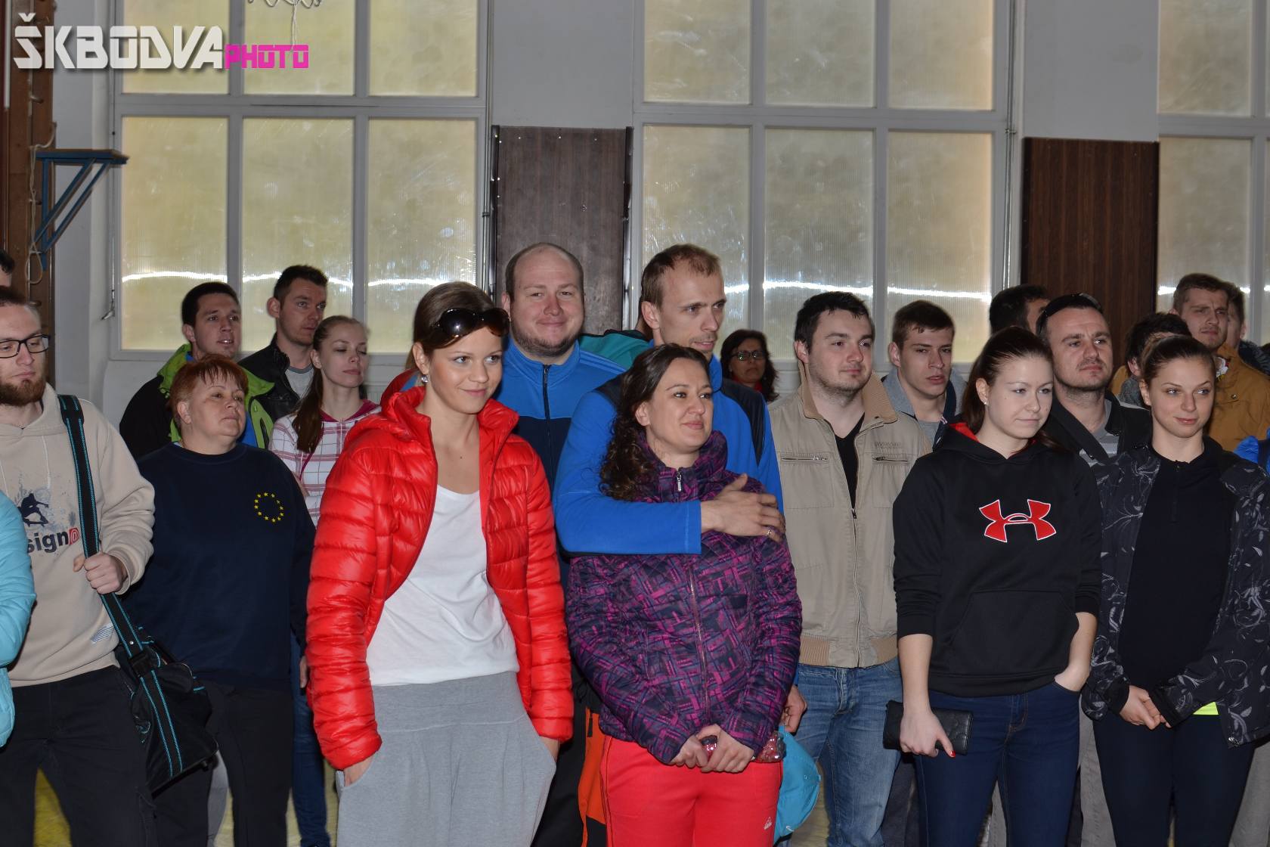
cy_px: 424
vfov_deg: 25.8
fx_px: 1852
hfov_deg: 37.9
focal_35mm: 52
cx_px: 635
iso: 100
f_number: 5.6
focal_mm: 35
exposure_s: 1/60
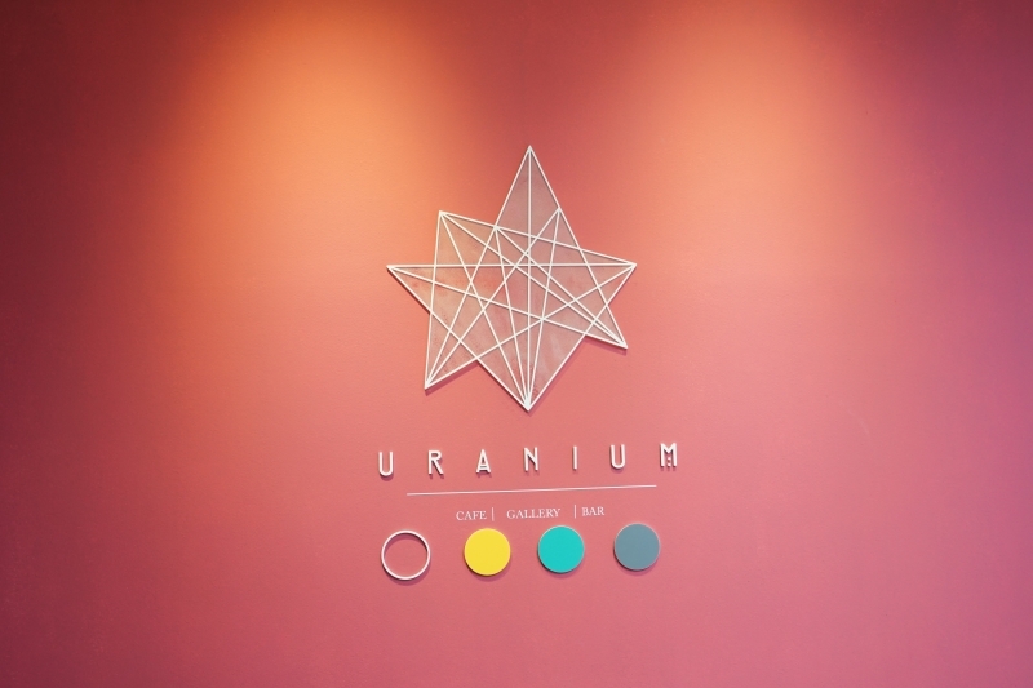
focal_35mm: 35
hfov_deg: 54.4
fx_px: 1004
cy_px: 344
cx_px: 516
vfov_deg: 37.8
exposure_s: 1/60
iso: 1000
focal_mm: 35
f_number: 5.6
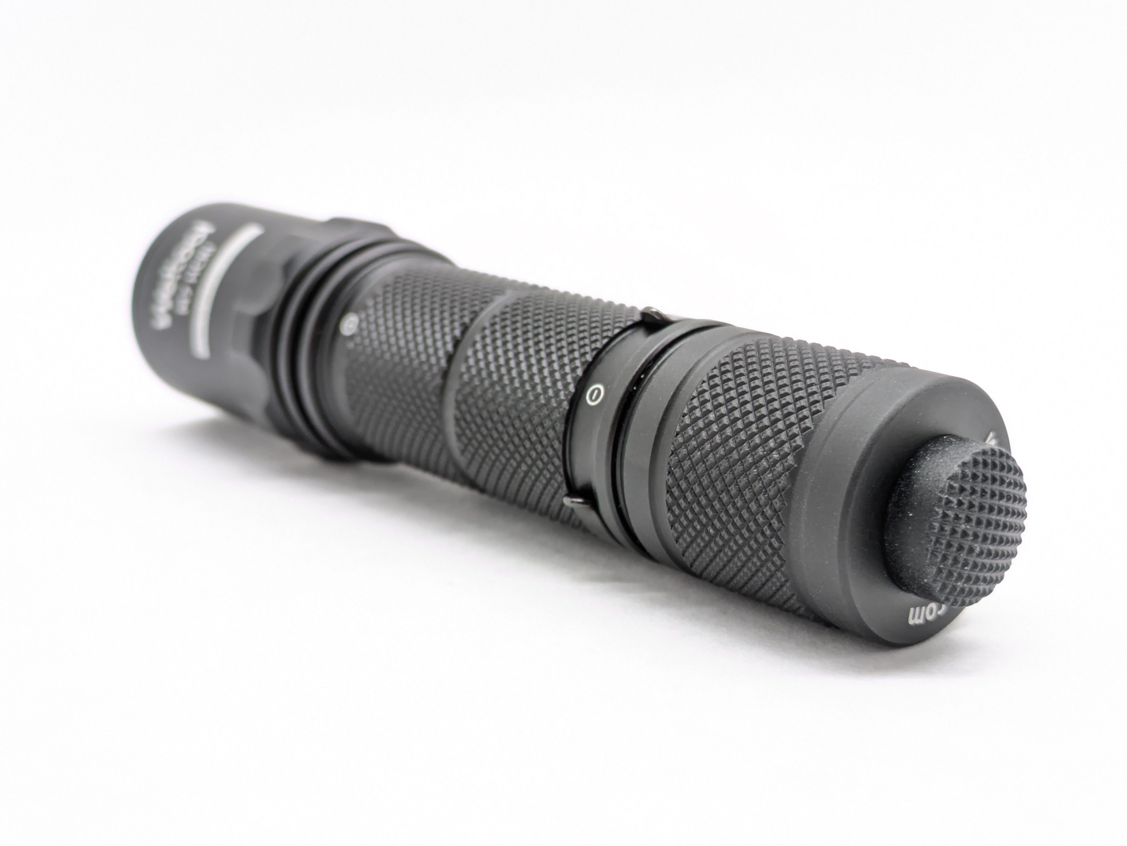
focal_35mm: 51
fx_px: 1661
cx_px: 564
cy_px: 423
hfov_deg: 37.5
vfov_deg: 28.6
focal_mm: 5.43
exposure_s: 1/120
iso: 275
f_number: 1.89
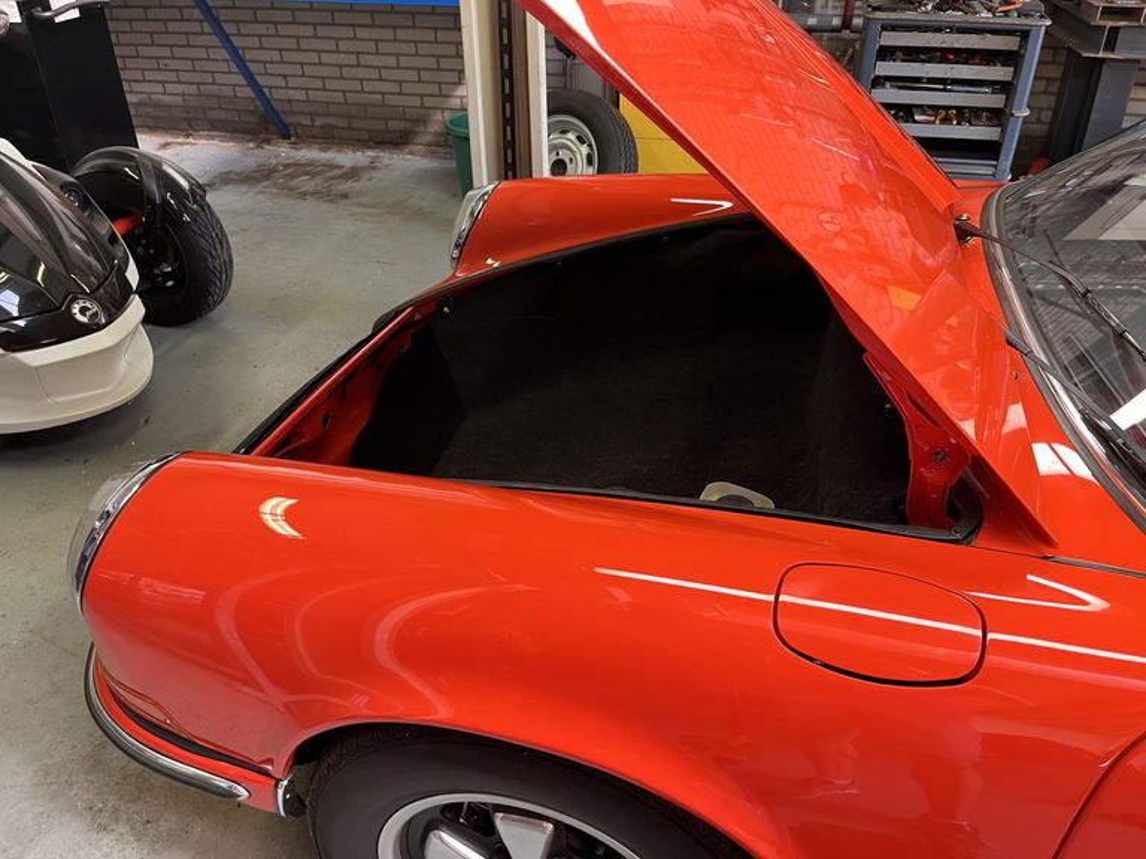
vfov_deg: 53.1
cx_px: 573
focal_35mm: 26
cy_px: 430
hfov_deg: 67.3
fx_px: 861
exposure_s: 1/50
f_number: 1.6
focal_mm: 5.1
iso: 160
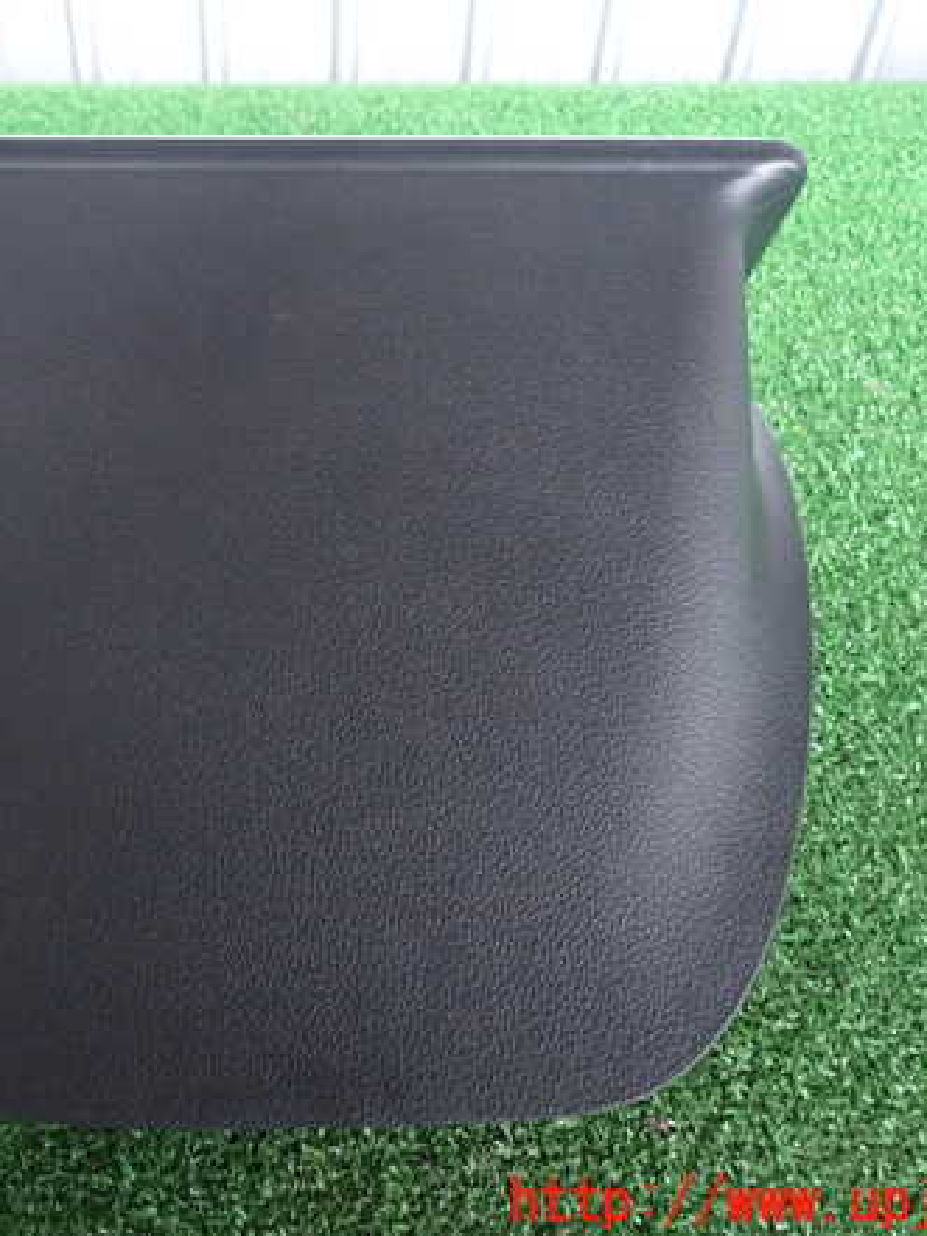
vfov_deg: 53.9
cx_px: 302
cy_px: 608
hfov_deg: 41.2
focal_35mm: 34
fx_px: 1213
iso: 640
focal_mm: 4.5
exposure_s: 1/30
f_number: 2
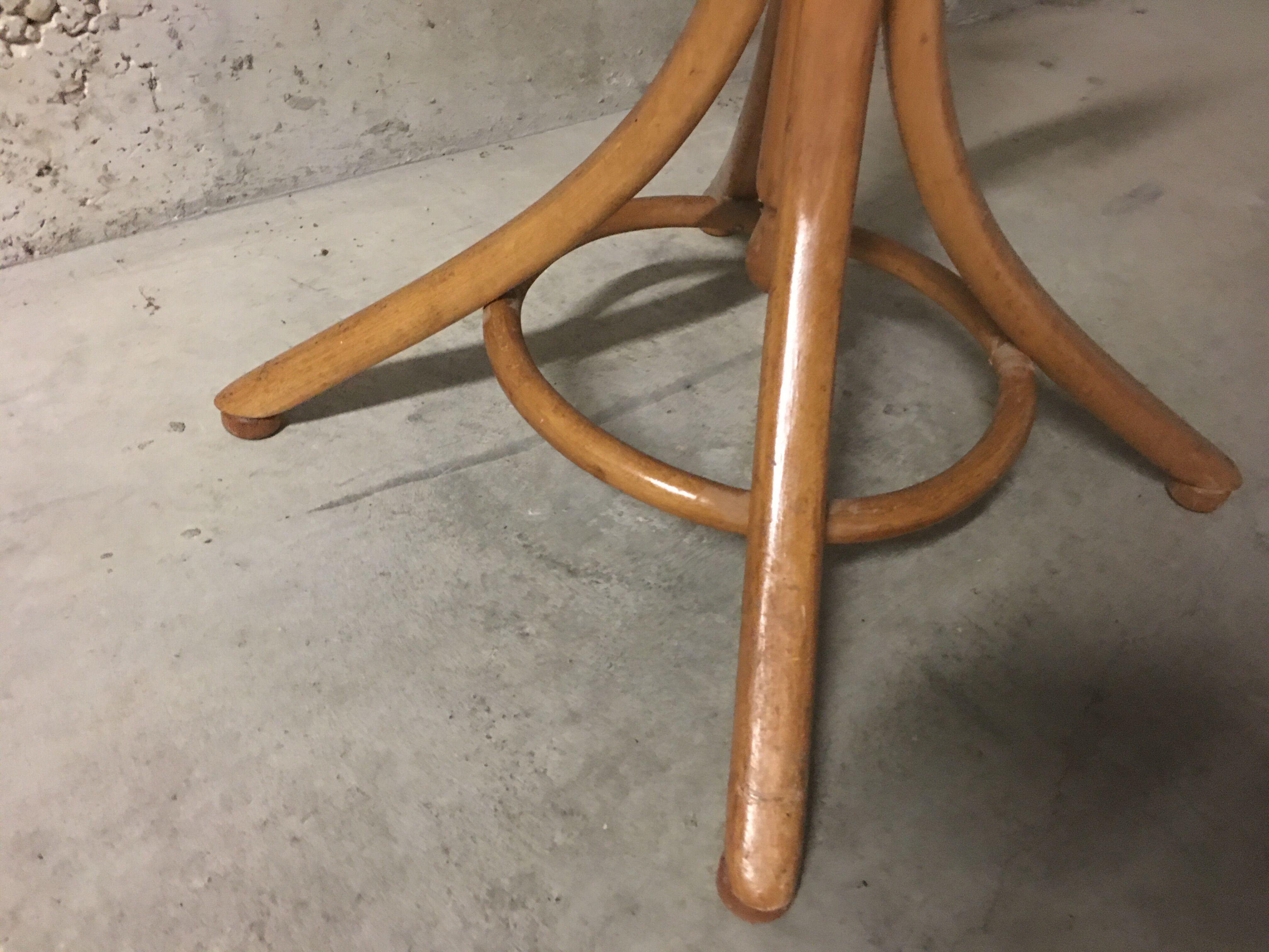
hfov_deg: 61.7
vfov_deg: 48.2
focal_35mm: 29
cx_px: 634
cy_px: 476
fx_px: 1063
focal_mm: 4.15
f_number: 2.2
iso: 125
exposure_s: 1/4
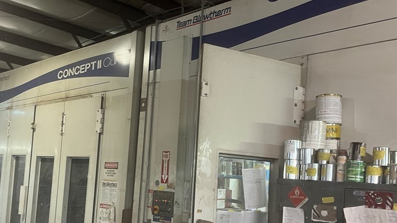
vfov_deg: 28.2
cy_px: 145
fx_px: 442
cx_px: 176
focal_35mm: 42
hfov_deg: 48.3
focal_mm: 5.1
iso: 200
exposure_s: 1/60
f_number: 1.6
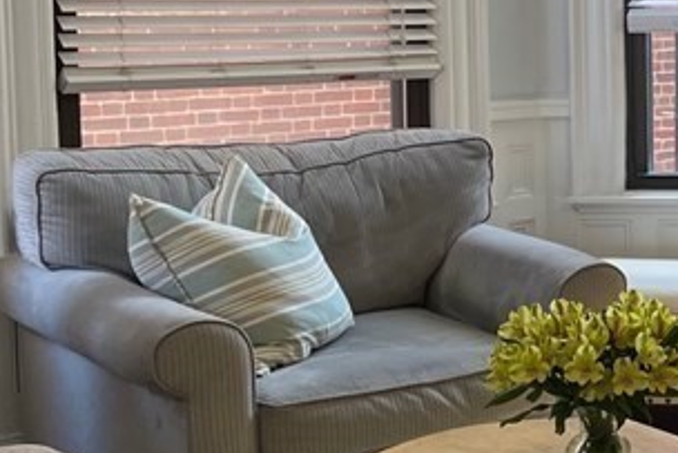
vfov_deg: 15.0
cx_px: 1033
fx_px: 1715
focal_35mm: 91
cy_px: 143
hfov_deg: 19.4
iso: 64
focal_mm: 4.2
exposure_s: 1/60
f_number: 1.6
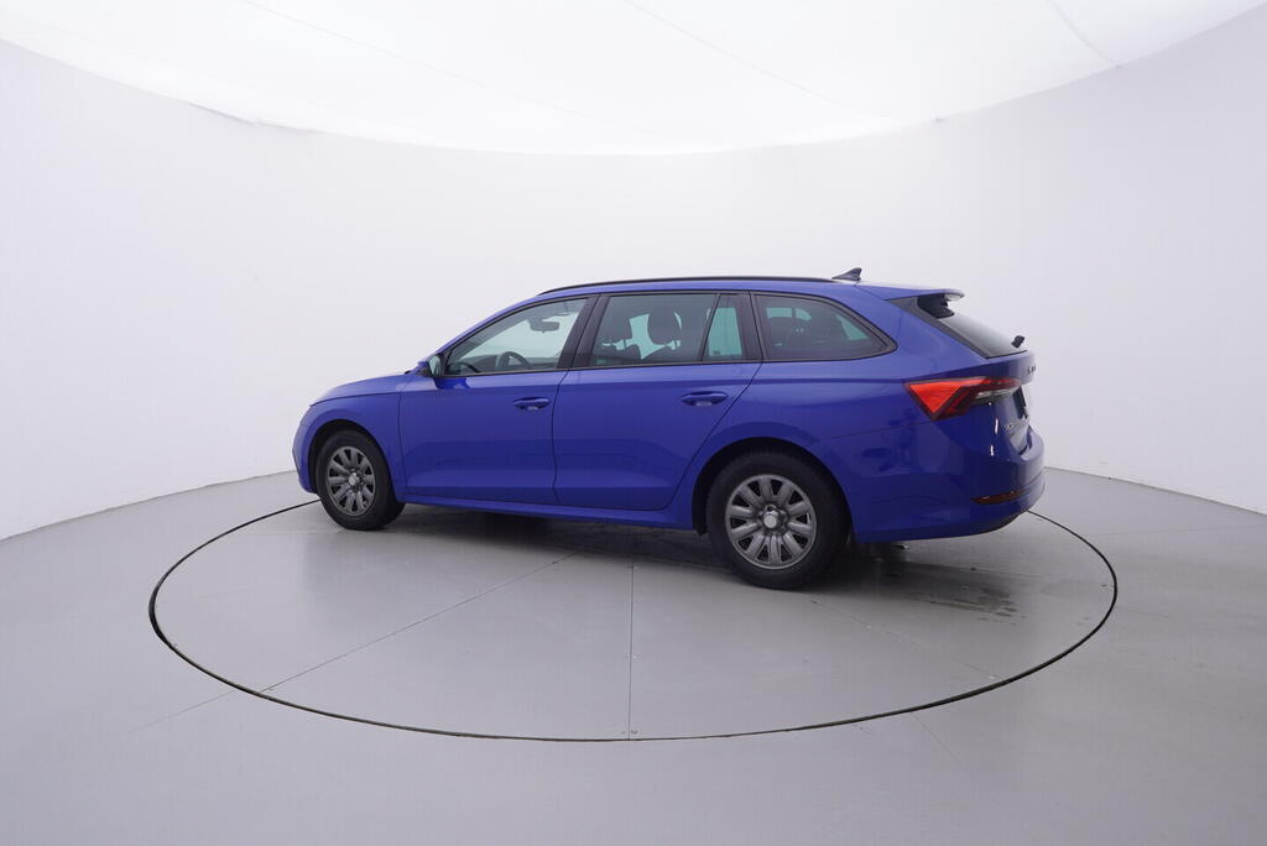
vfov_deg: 56.2
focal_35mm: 22
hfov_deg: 77.3
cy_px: 423
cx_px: 634
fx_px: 792
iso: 200
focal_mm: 15
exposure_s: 1/80
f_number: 5
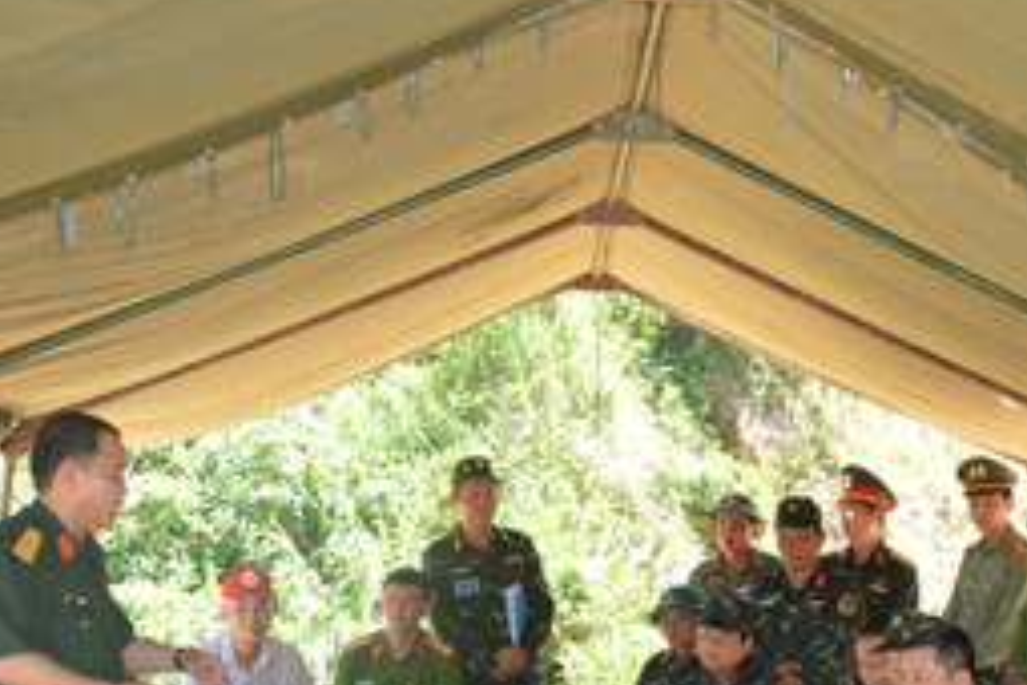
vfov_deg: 19.0
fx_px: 1997
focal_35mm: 70
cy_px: 665
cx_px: 826
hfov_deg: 28.2
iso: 400
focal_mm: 22
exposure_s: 1/200
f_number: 4.5
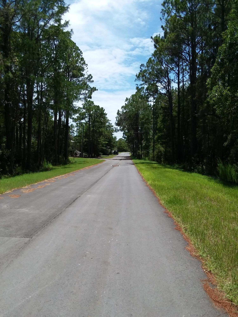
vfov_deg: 61.7
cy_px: 158
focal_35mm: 29
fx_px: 266
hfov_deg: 48.2
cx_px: 119
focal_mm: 2.47
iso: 40
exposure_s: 1/1570
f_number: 1.9
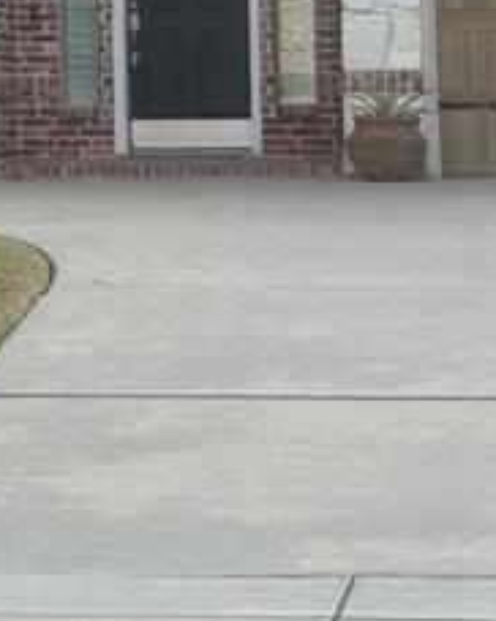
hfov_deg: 6.6
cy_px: -166
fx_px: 4189
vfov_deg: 8.4
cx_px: -518
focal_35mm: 228
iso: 50
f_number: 1.6
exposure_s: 1/687
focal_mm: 5.96
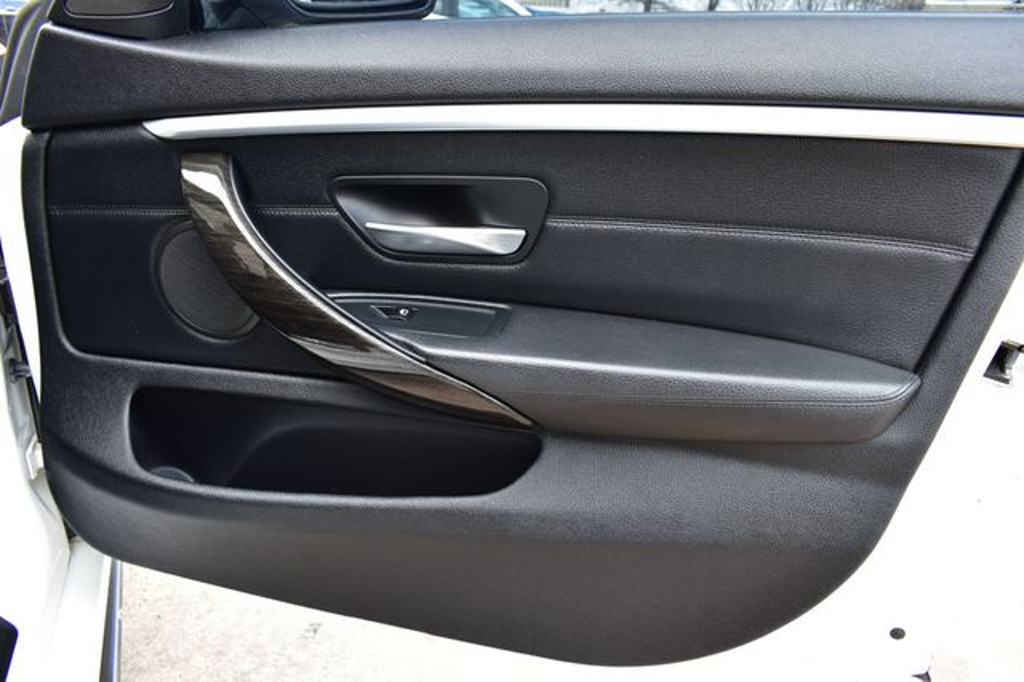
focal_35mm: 27
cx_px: 512
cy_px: 341
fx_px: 768
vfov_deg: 47.9
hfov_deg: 67.4
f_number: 8
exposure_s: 1/50
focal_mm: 18
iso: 400
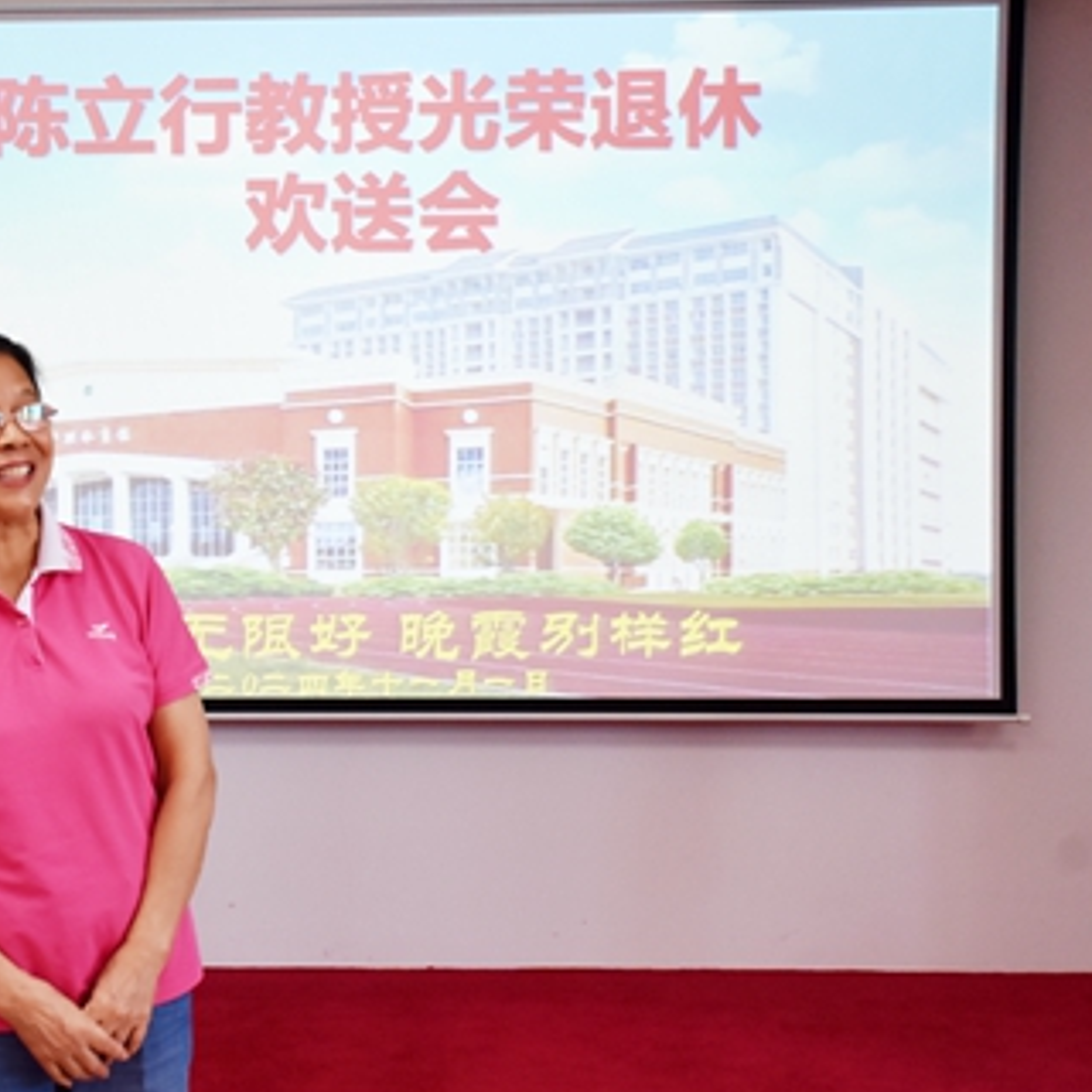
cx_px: 287
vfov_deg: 30.0
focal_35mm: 57
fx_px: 2034
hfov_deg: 29.6
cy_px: 575
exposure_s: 1/125
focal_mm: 26
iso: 1000
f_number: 5.6
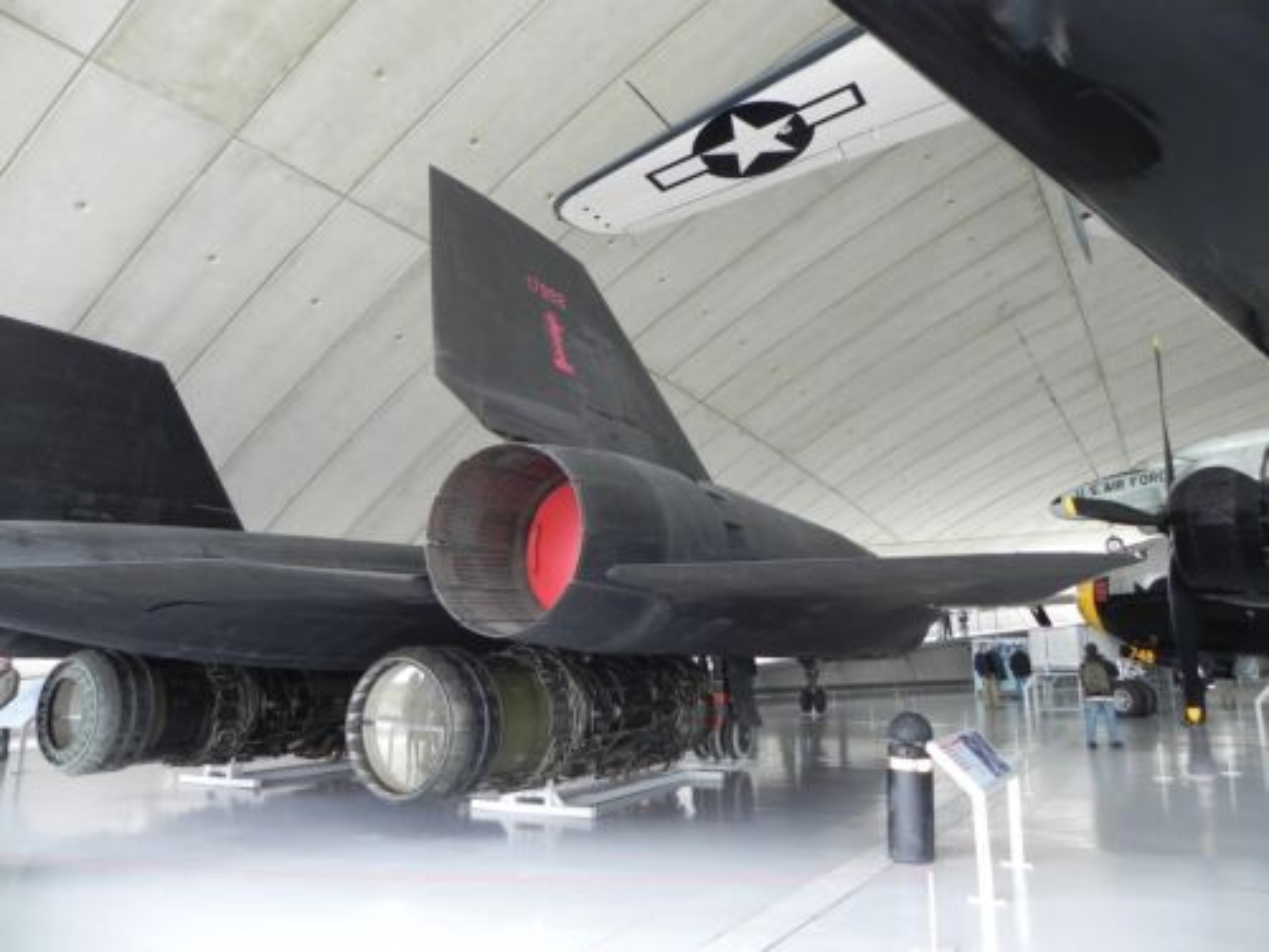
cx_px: 634
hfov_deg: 67.3
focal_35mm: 26
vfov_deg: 53.1
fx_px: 953
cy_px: 476
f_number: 2.8
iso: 160
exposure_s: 1/67.4
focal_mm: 4.6
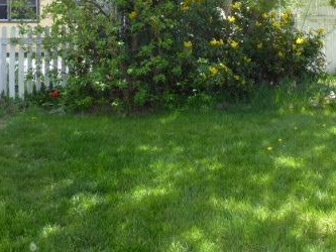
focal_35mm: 48
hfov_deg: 39.5
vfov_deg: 29.1
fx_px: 466
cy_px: 25
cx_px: 197
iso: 100
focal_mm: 4.5
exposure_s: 1/250
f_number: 3.1
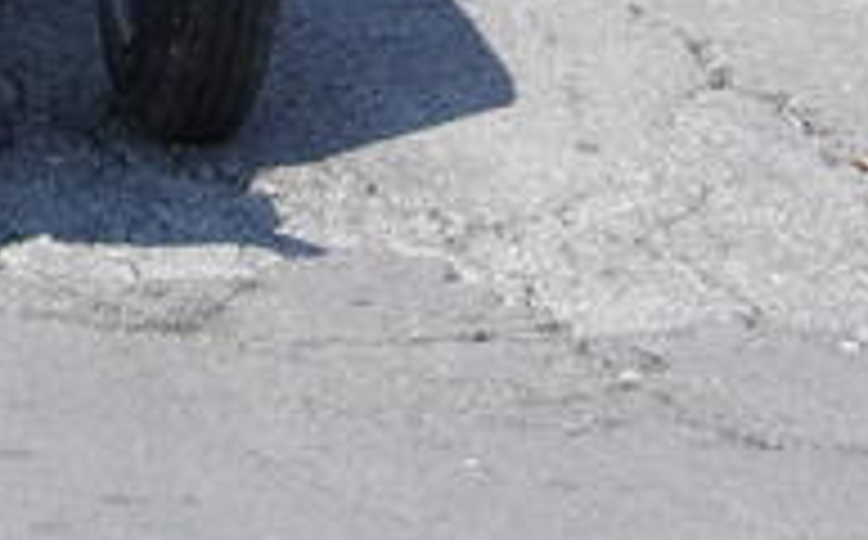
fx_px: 8433
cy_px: -1138
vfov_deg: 3.6
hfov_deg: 5.9
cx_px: -220
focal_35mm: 357
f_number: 11
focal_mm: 60
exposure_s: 1/320
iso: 500
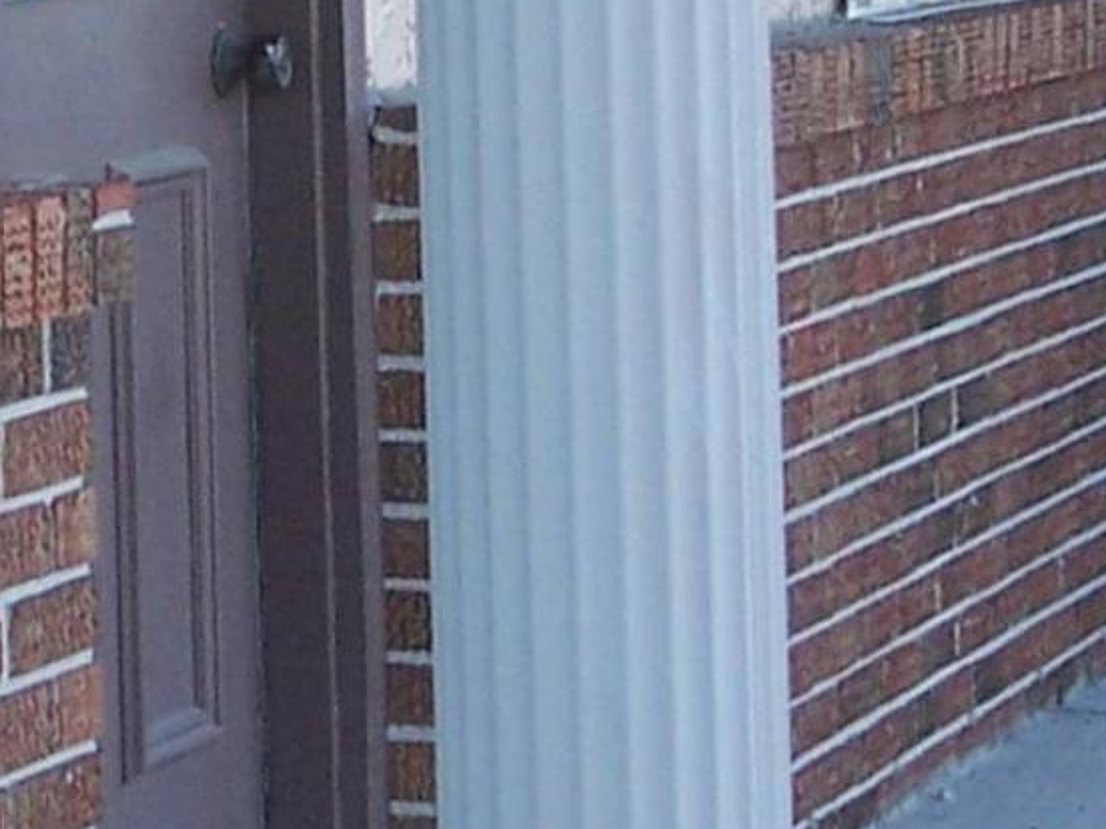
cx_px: -122
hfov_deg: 9.2
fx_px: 6774
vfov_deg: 6.9
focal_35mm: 212
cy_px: -296
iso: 100
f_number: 3.4
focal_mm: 8
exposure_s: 1/125
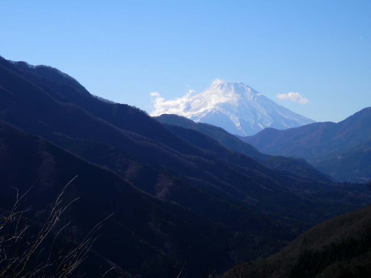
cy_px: 139
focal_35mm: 106
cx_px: 186
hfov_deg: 18.5
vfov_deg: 14.0
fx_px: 1136
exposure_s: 1/200
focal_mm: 19
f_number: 14.2
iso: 100
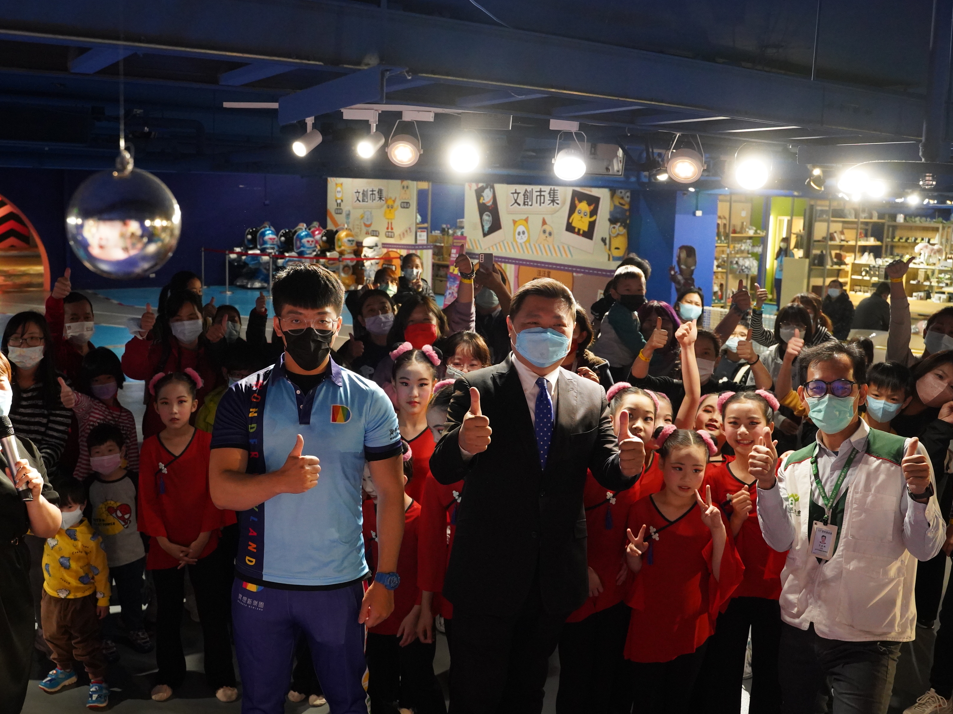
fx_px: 908
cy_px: 359
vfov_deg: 42.9
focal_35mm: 33
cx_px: 415
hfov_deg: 55.2
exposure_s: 1/250
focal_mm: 28
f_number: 5
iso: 8000
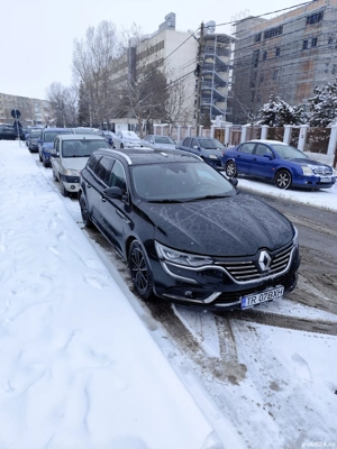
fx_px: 299
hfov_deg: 58.9
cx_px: 168
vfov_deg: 73.9
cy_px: 224
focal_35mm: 23
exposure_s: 1/710
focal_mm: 6.19
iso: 50
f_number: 1.65
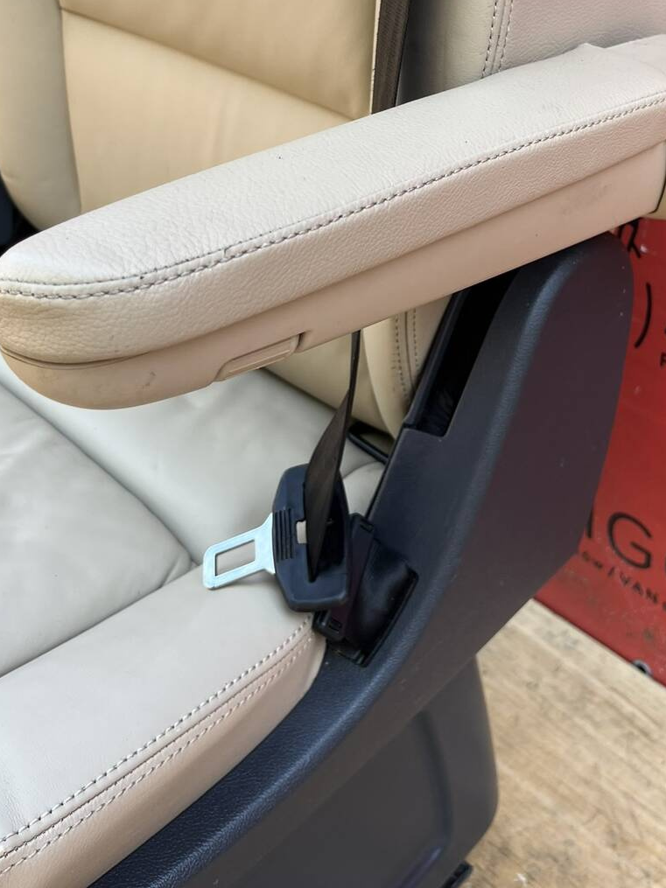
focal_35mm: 41
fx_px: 1052
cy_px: 202
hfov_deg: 34.8
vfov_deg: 44.0
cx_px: 437
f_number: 1.6
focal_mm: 5.1
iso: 40
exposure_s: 1/186
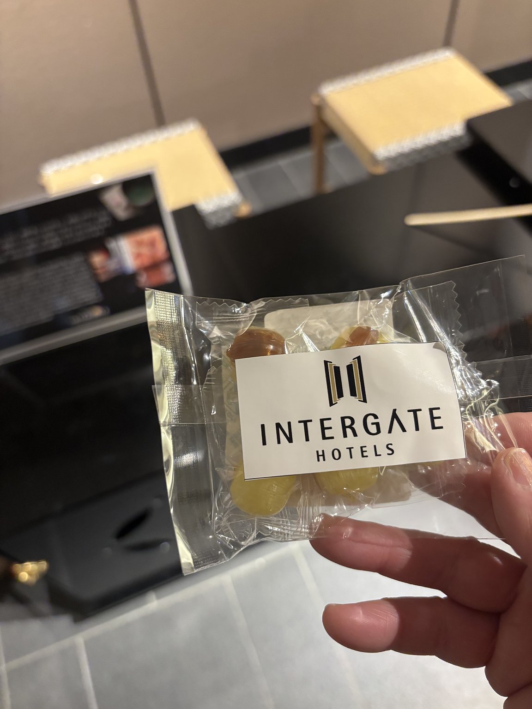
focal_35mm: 26
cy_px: 354
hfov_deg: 53.1
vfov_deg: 67.3
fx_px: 533
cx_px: 266
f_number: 1.6
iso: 400
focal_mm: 5.96
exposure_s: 1/60
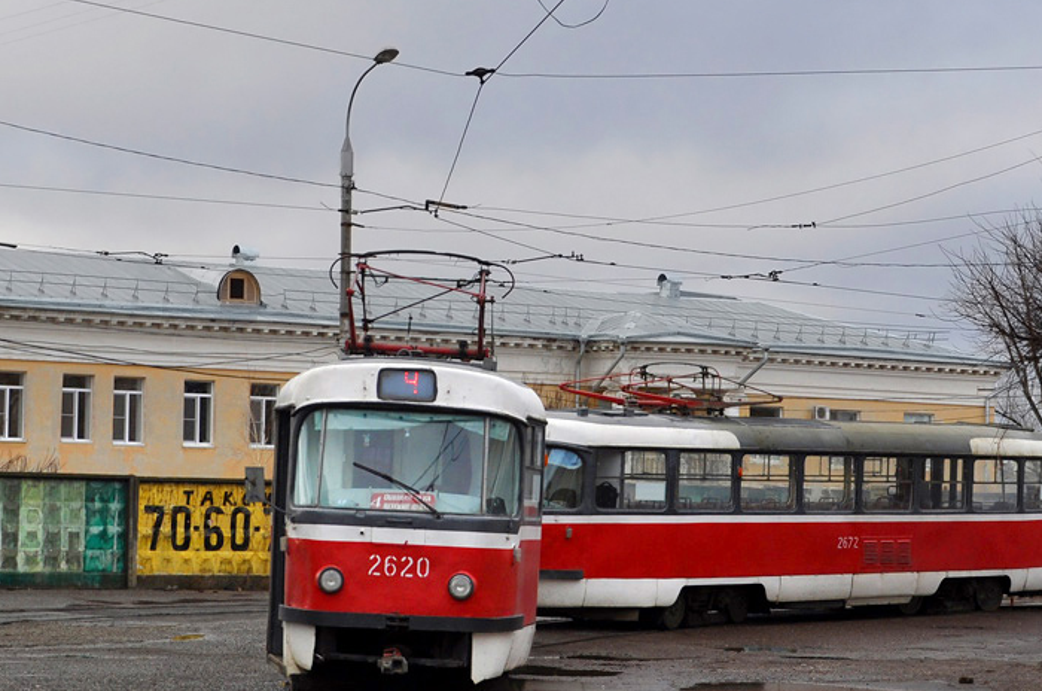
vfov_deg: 15.1
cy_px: 371
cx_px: 575
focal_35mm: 90
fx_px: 2600
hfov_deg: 22.7
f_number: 5.6
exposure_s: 1/250
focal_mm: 30
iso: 200
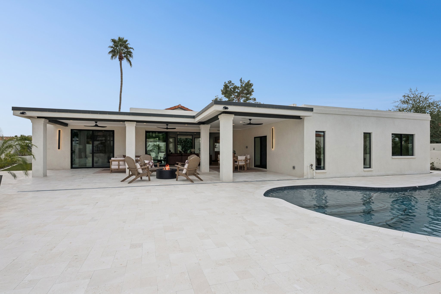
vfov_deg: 67.4
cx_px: 220
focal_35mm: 18
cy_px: 147
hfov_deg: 90.0
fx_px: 220
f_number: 8
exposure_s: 1/1250
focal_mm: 18
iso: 320
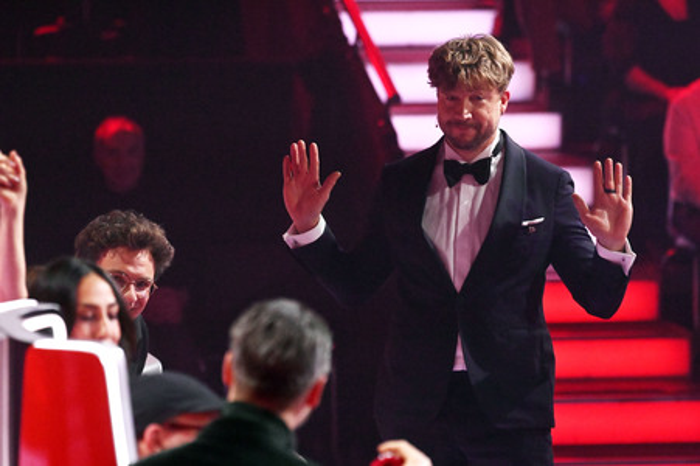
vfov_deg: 4.3
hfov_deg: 6.4
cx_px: 350
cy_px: 233
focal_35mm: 320
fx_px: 6217
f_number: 5.6
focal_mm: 320
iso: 16000
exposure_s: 1/250
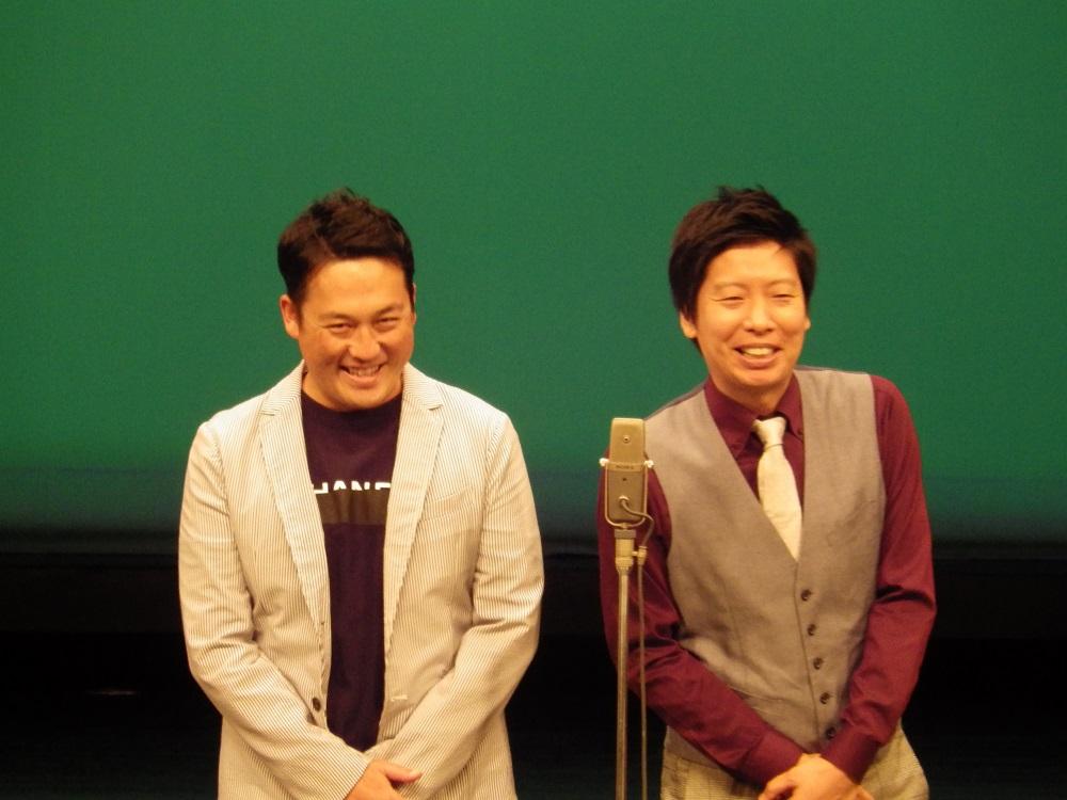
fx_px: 17878
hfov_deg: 3.4
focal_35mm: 580
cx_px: 534
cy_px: 400
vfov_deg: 2.6
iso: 800
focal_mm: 104
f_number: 5.9
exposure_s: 1/80
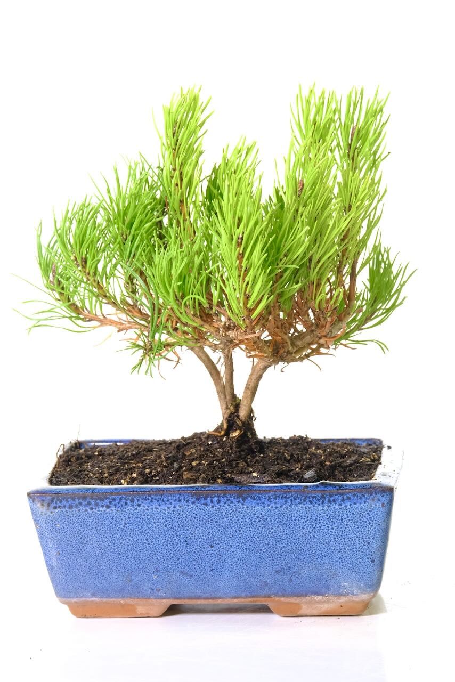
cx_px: 228
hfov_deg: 8.7
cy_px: 341
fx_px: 2975
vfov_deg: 13.1
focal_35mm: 157
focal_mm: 104.9
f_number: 11
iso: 1600
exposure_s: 1/13
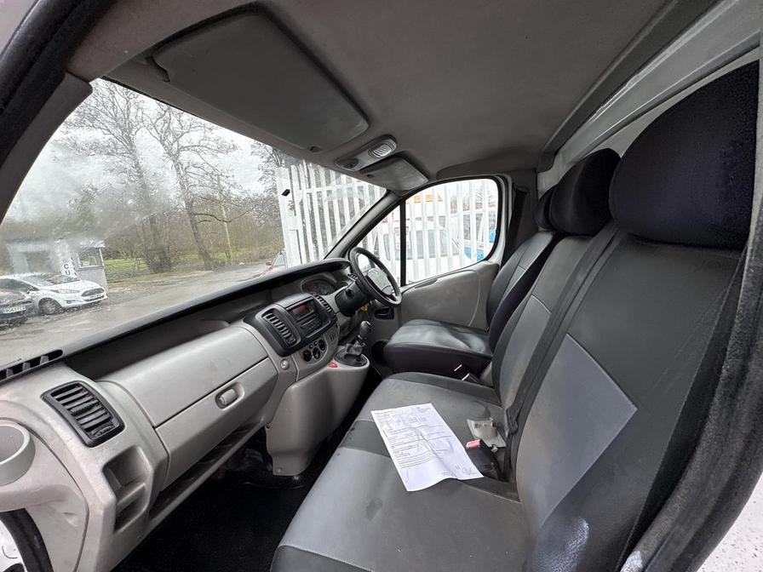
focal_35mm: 14
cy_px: 286
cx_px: 382
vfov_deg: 85.7
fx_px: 309
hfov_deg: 102.1
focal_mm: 2.22
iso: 40
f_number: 2.2
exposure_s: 1/143
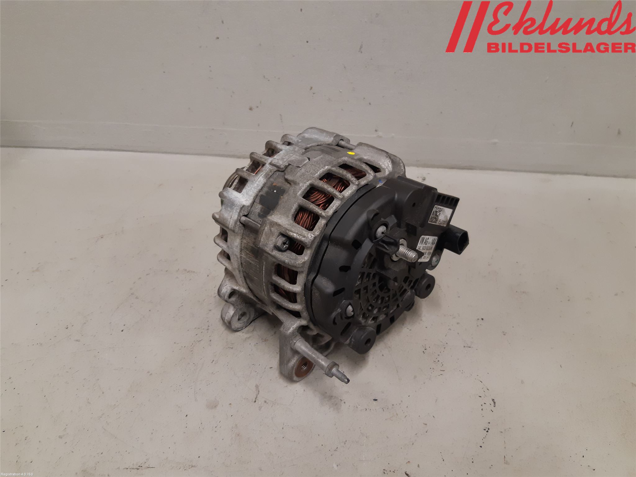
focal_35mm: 26
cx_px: 318
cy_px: 238
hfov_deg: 67.3
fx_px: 478
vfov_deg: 53.1
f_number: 1.7
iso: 160
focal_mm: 3.93
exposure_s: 1/50
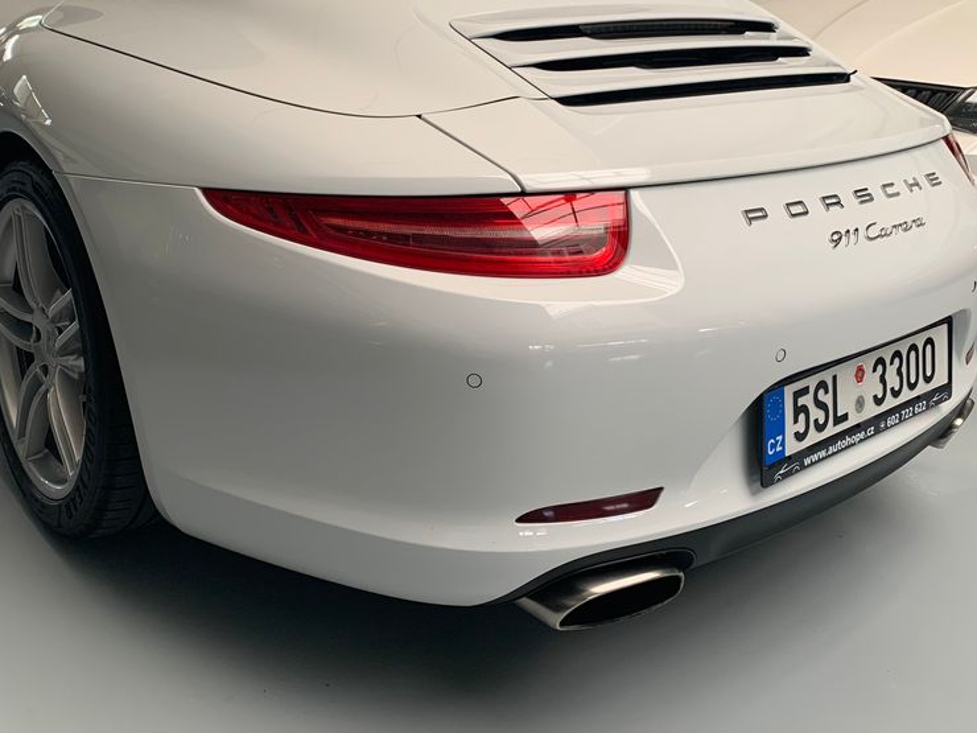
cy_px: 234
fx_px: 1016
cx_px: 412
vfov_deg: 39.1
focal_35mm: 36
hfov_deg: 51.1
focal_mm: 4.25
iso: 50
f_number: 1.8
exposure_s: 1/122
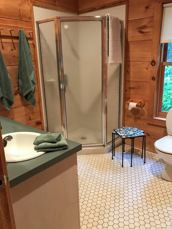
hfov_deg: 49.7
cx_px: 86
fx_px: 186
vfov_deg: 63.4
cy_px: 114
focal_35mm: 28
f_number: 1.8
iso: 100
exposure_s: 1/13
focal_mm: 3.99
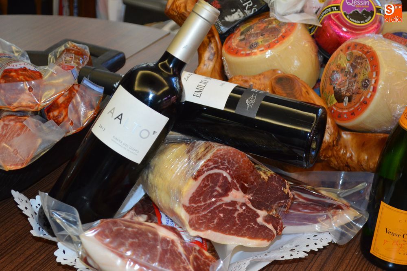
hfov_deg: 29.9
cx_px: 204
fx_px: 762
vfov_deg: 20.1
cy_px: 136
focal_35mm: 68
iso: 1250
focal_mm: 45
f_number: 5.3
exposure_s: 1/60
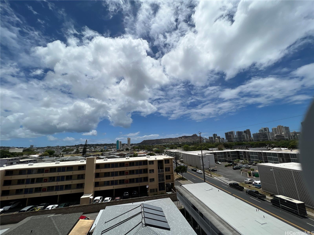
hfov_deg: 106.2
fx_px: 118
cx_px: 157
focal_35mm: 13
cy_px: 118
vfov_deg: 89.9
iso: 32
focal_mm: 1.57
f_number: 1.8
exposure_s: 1/4785
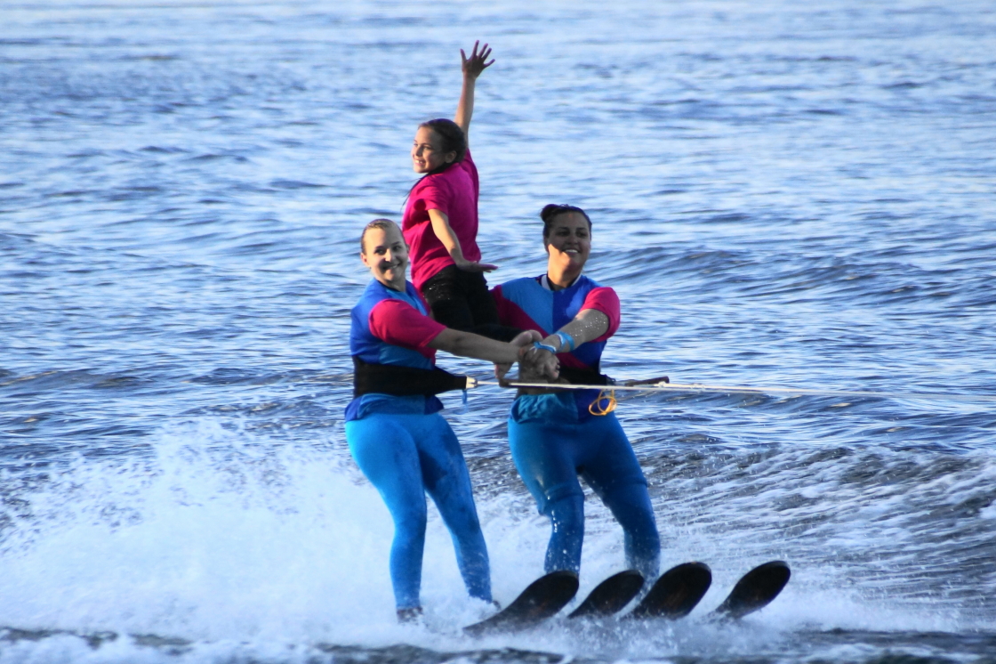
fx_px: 10371
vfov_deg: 3.7
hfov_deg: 5.5
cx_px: 498
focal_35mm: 375
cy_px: 332
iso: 400
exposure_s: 1/200
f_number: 6.3
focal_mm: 250
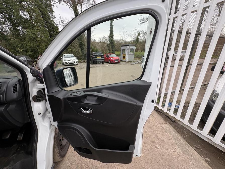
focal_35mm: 14
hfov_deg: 102.1
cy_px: 84
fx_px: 91
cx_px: 112
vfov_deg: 85.7
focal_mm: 2.22
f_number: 2.2
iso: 40
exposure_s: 1/99
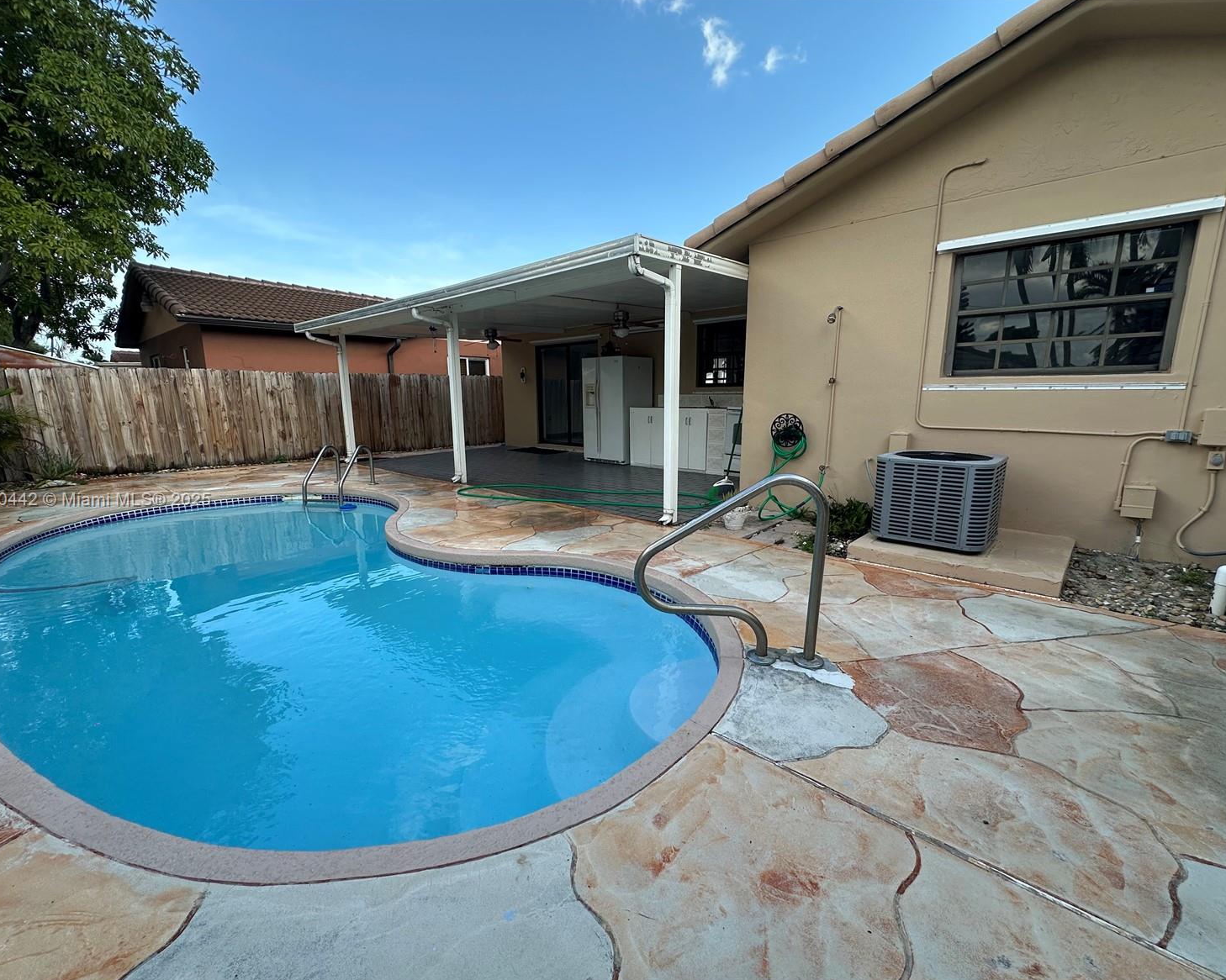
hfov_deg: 96.8
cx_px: 615
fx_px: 544
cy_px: 501
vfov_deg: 84.0
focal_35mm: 15
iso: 40
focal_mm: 2.22
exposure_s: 1/550
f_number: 2.2
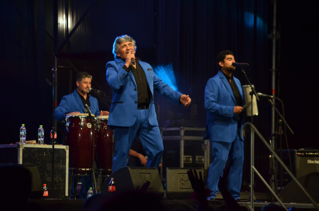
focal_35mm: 202
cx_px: 160
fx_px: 1790
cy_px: 106
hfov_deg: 10.2
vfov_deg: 6.8
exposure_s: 1/200
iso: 1600
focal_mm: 135
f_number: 5
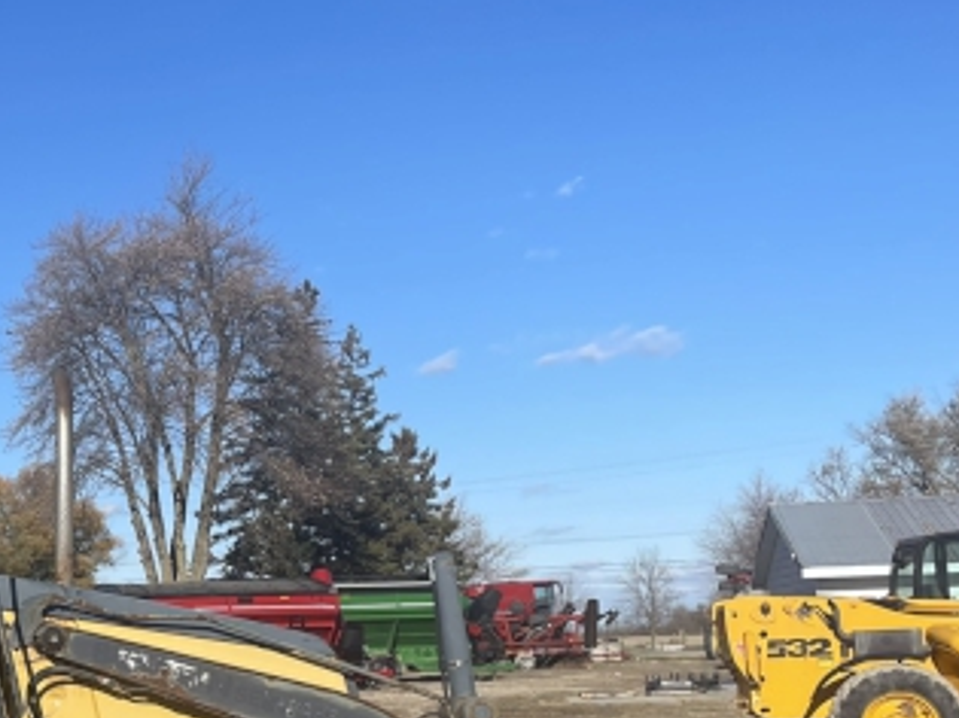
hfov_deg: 26.5
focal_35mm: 66
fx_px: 1828
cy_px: 523
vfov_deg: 22.1
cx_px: -152
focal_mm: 4.2
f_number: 1.6
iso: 32
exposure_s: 1/4464
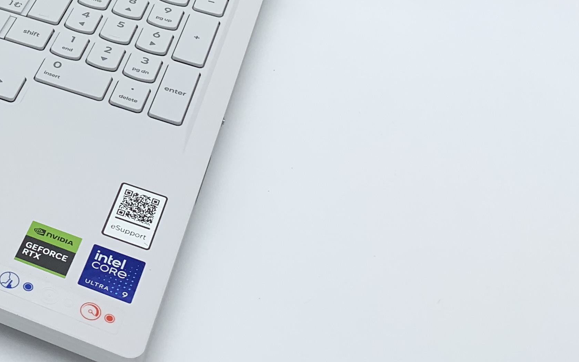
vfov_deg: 18.3
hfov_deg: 27.9
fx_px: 1041
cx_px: -79
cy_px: -120
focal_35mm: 66
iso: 25
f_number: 1.8
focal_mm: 4.25
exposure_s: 1/754
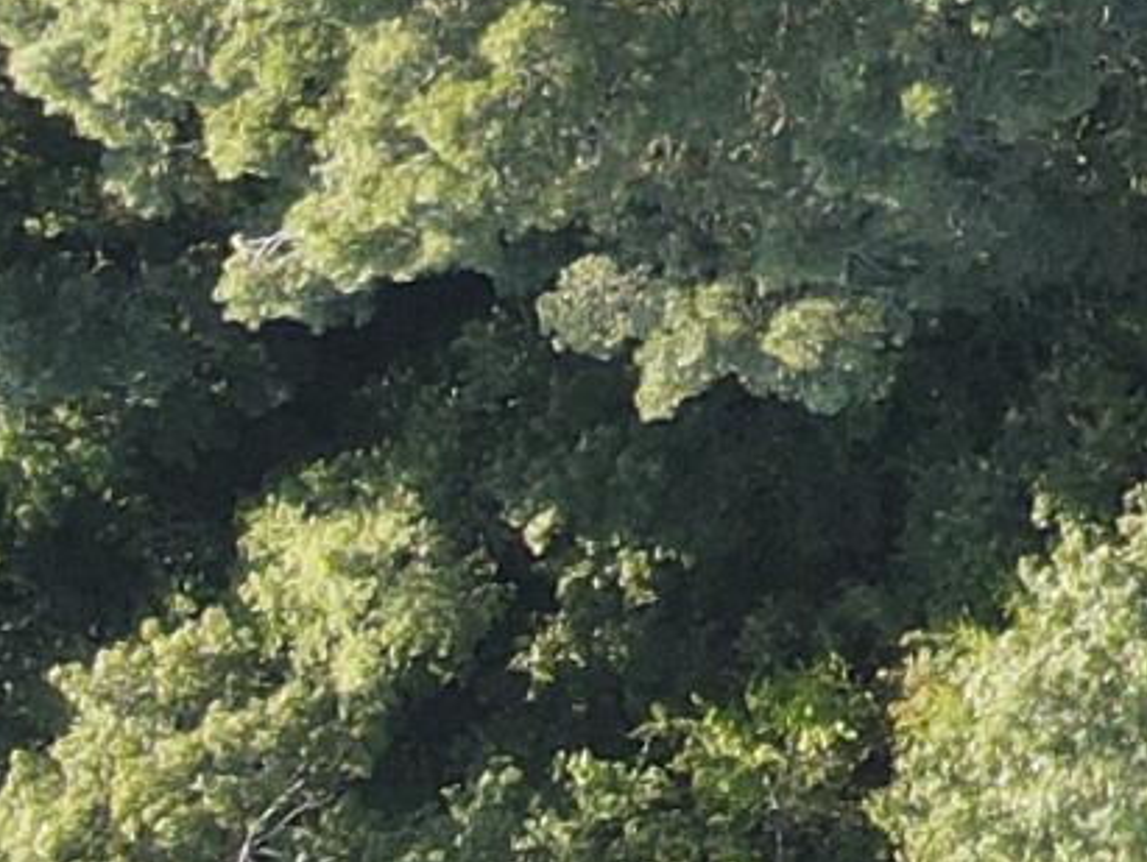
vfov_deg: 8.0
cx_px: 3240
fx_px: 5804
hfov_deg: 9.3
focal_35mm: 175
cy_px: -1074
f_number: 2.8
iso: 100
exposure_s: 1/80
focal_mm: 4.5
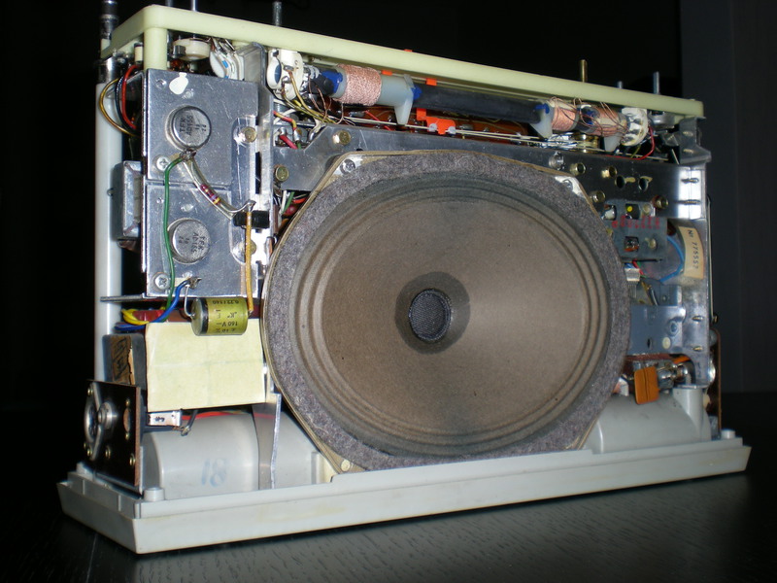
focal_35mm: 44
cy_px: 292
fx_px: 988
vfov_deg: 32.9
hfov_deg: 42.9
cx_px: 388
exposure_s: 1/60
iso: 50
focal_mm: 7.4
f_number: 4.9
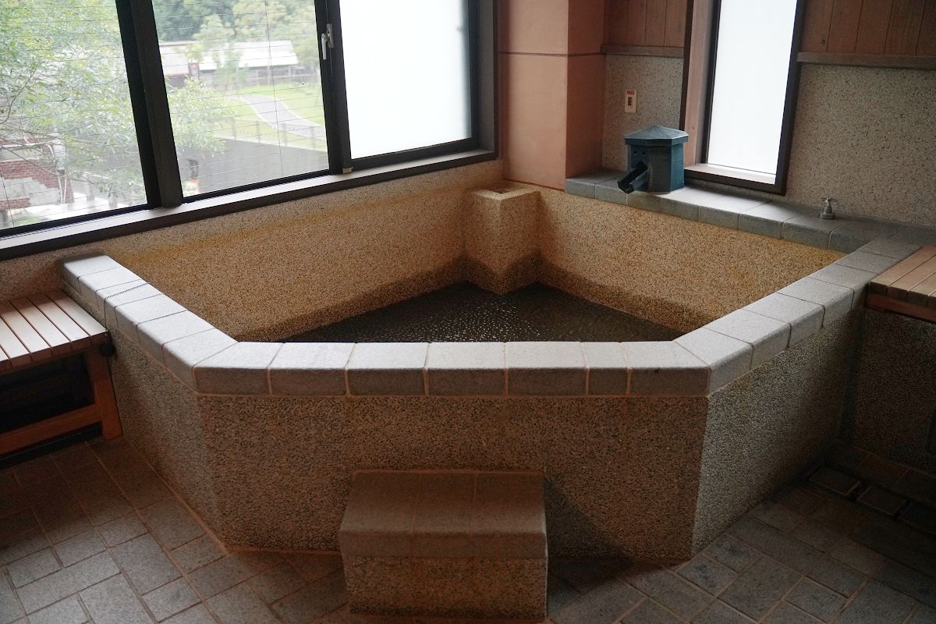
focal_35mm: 28
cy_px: 312
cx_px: 468
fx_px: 728
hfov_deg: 65.5
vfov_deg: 46.4
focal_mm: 28
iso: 2500
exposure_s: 1/160
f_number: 2.8
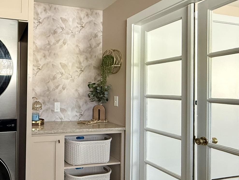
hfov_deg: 57.4
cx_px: 50
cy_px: 89
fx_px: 200
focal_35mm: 29
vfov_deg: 48.2
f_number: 2.2
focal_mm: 2.22
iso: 200
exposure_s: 1/120
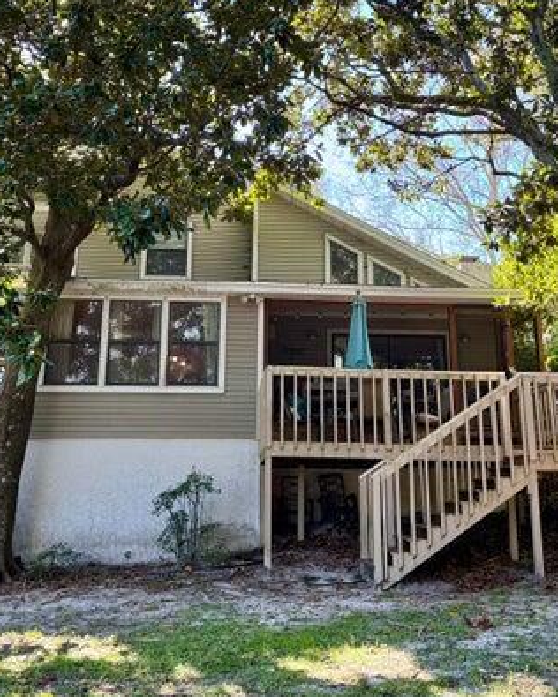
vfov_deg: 47.8
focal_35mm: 38
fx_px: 784
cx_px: 288
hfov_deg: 39.2
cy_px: 293
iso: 80
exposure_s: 1/194
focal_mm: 6.76
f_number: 1.78
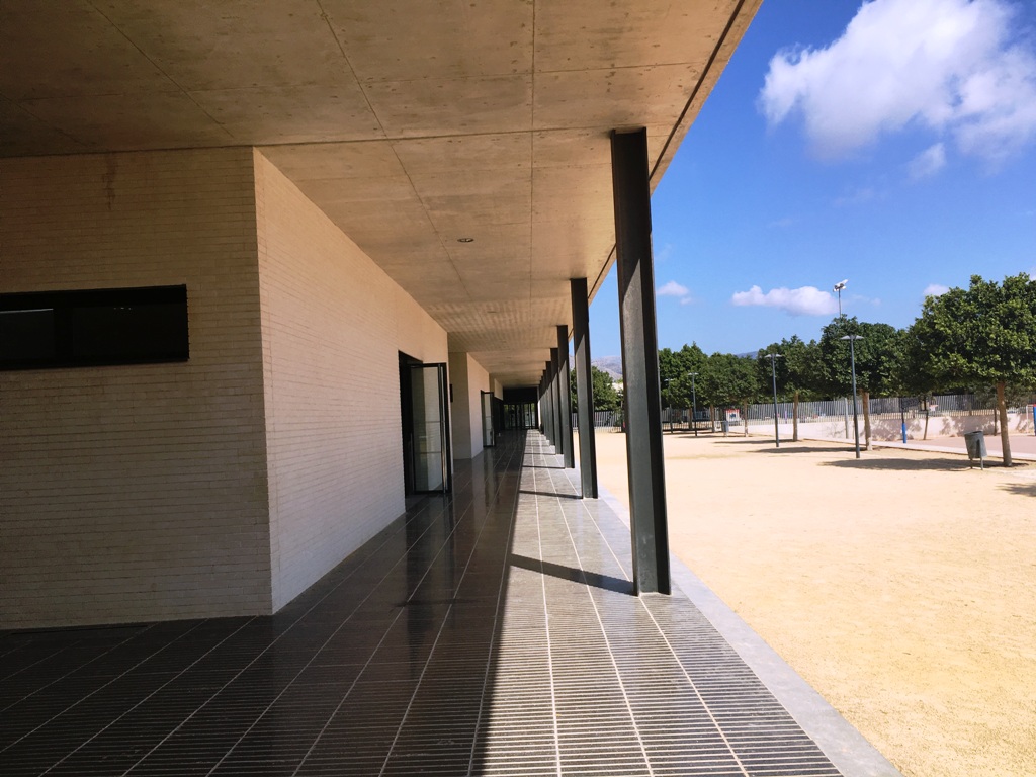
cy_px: 388
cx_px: 518
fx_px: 868
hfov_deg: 61.7
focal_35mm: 29
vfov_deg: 48.2
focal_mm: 4.15
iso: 25
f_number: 2.2
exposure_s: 1/2198
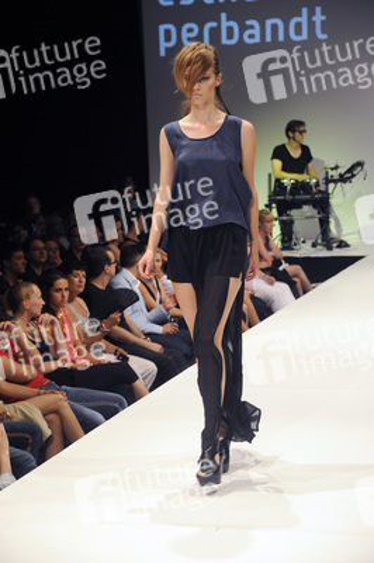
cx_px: 187
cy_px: 282
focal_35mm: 105
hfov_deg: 13.0
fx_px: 1639
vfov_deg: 19.5
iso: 1600
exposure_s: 1/200
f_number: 5.6
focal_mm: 105
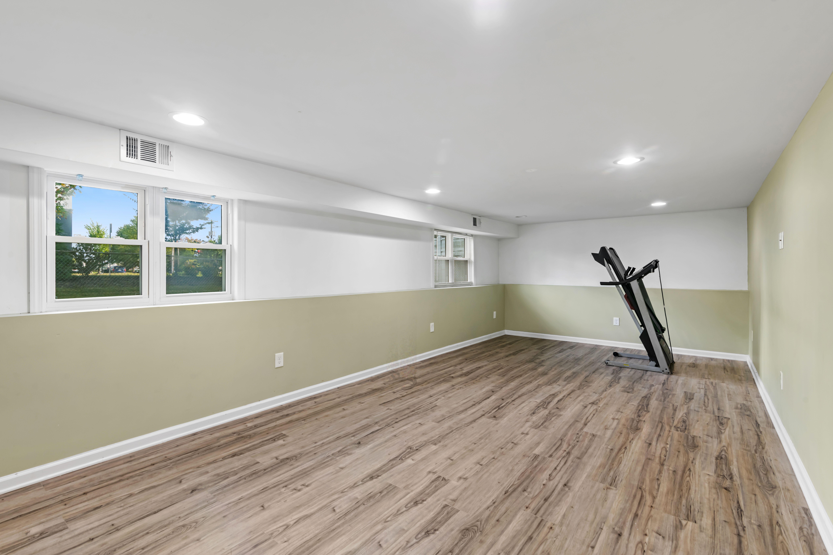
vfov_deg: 73.7
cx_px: 416
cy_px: 278
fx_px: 370
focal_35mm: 16
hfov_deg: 96.7
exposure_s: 1/2
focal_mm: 16
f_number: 9
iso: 320
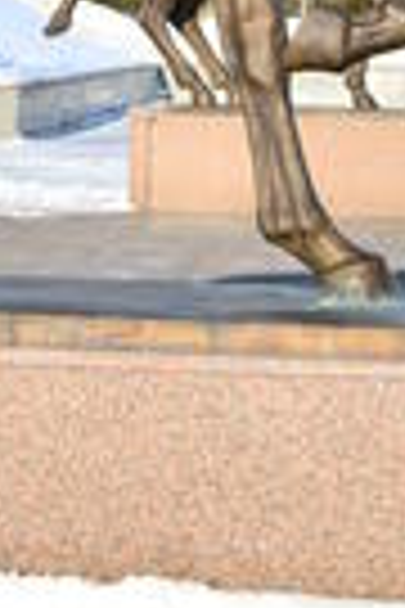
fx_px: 2835
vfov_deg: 11.4
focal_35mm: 168
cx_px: 20
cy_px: -473
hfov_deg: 8.1
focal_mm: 26
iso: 100
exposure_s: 1/1250
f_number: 4
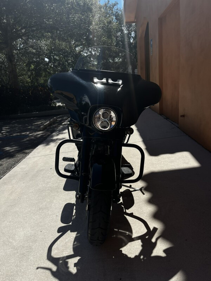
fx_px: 211
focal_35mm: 26
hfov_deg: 53.1
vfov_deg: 67.3
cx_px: 106
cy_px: 140
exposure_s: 1/4149
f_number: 1.6
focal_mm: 5.1
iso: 50
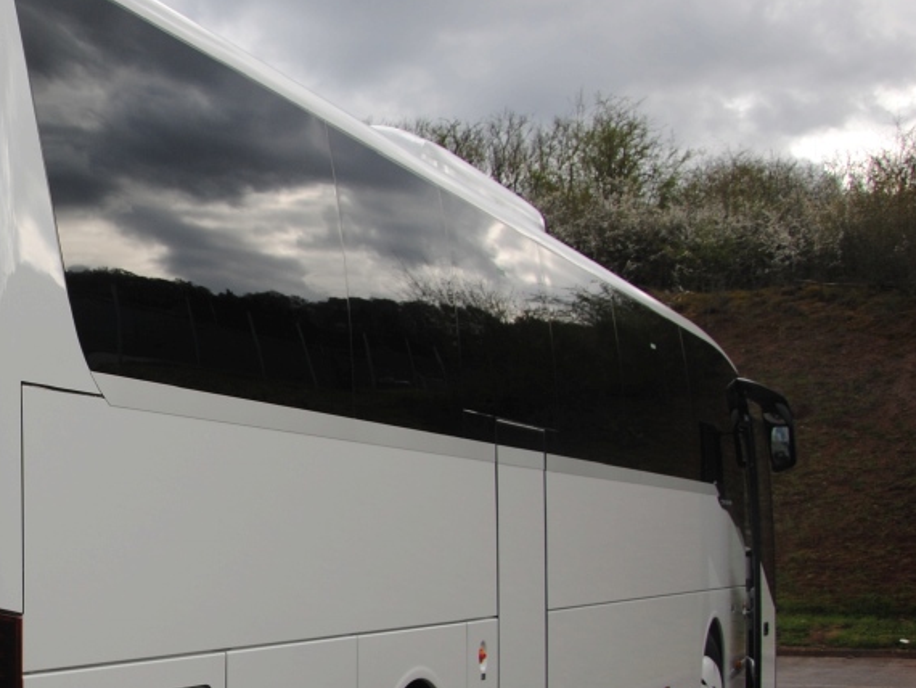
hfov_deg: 25.8
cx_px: -117
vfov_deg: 21.1
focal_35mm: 69
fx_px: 1829
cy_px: 502
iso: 100
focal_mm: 21
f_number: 6.3
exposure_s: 1/320
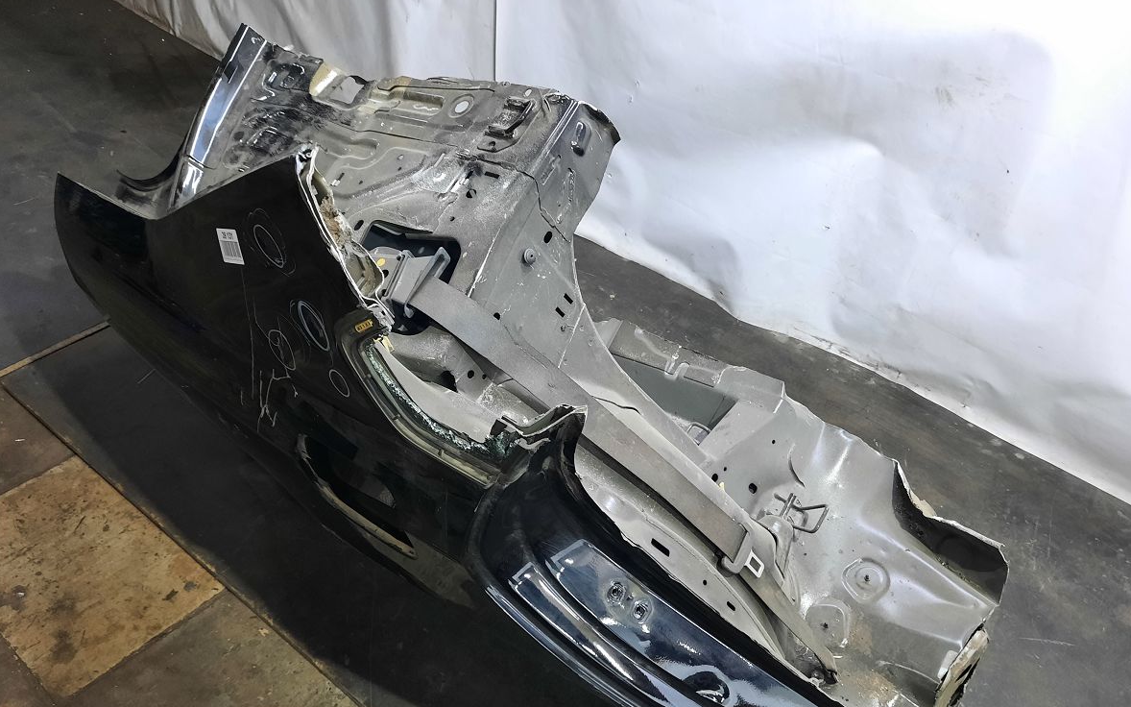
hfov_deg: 68.4
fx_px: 832
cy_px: 425
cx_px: 572
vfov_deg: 45.8
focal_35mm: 27
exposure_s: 1/33
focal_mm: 4.6
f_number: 2
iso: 320
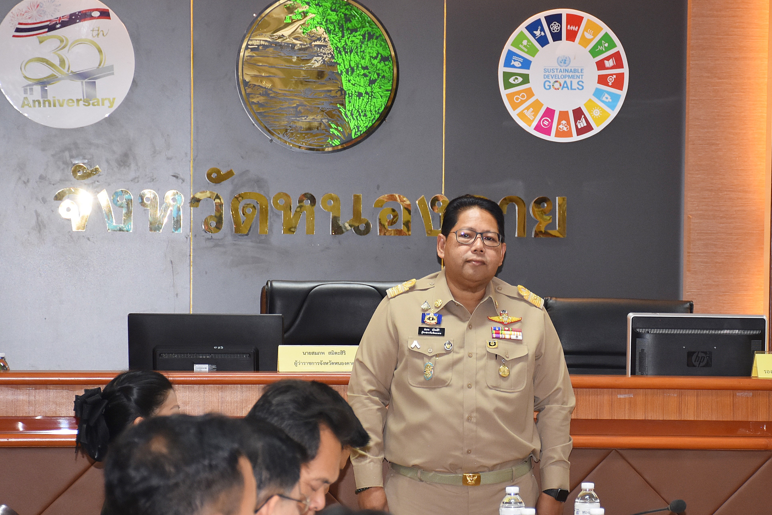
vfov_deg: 9.5
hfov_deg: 14.1
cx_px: 524
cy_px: 323
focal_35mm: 145
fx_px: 3109
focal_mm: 62
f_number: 5
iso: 720
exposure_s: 1/60
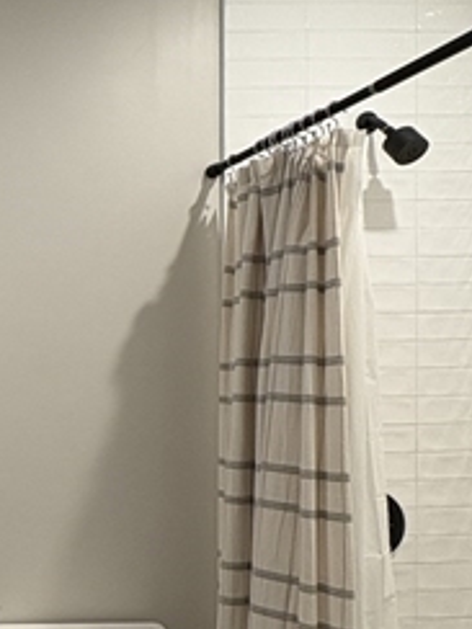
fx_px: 800
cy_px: 410
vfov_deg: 42.5
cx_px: -206
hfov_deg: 25.8
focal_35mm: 44
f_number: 2.2
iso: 125
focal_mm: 2.22
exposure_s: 1/60
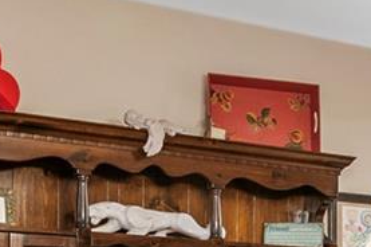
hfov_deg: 16.6
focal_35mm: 111
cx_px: 579
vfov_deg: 11.8
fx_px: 1143
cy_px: 373
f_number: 8
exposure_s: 1/1.25
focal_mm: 15
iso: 500
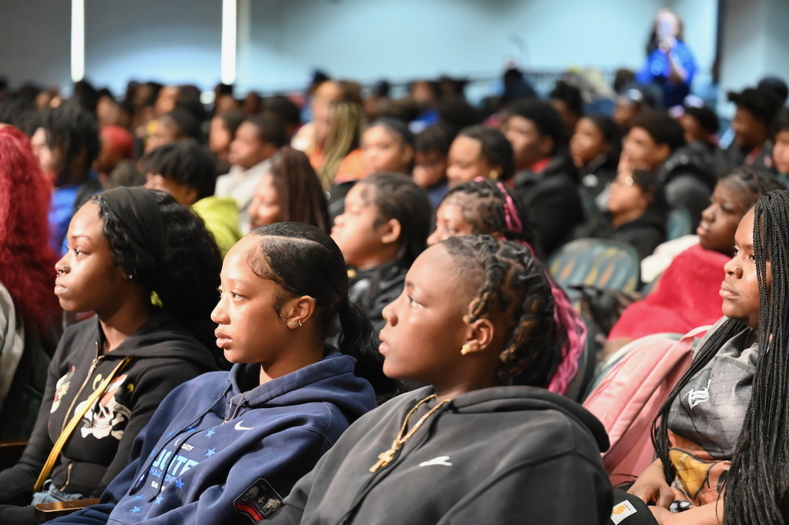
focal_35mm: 70
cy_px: 262
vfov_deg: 19.4
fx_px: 1534
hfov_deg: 28.9
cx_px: 394
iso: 9000
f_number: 2.8
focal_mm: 70
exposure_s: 1/60
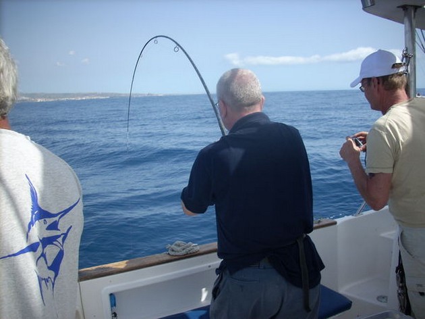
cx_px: 212
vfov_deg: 38.6
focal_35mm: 37
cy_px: 160
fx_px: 454
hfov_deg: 50.2
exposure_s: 1/210
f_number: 5.6
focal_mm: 6.2
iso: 64
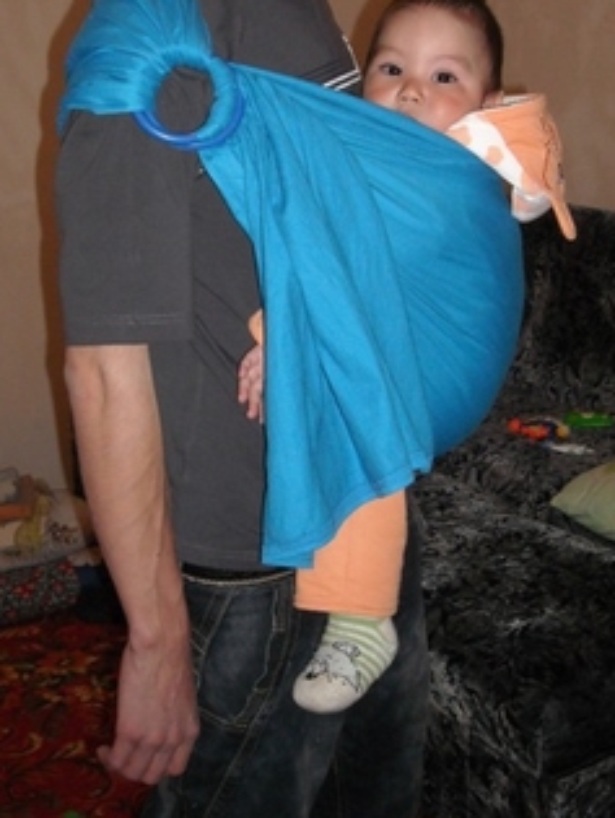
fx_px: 1182
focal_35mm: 50
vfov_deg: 37.6
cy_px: 260
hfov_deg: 29.1
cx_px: 278
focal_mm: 5.7
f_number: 2.8
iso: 200
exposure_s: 1/60
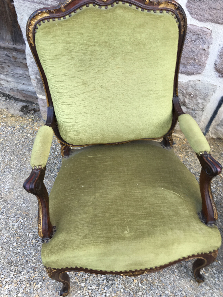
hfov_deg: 46.8
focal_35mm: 30
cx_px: 115
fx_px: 258
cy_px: 151
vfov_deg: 60.0
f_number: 2.2
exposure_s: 1/100
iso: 40
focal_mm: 4.15
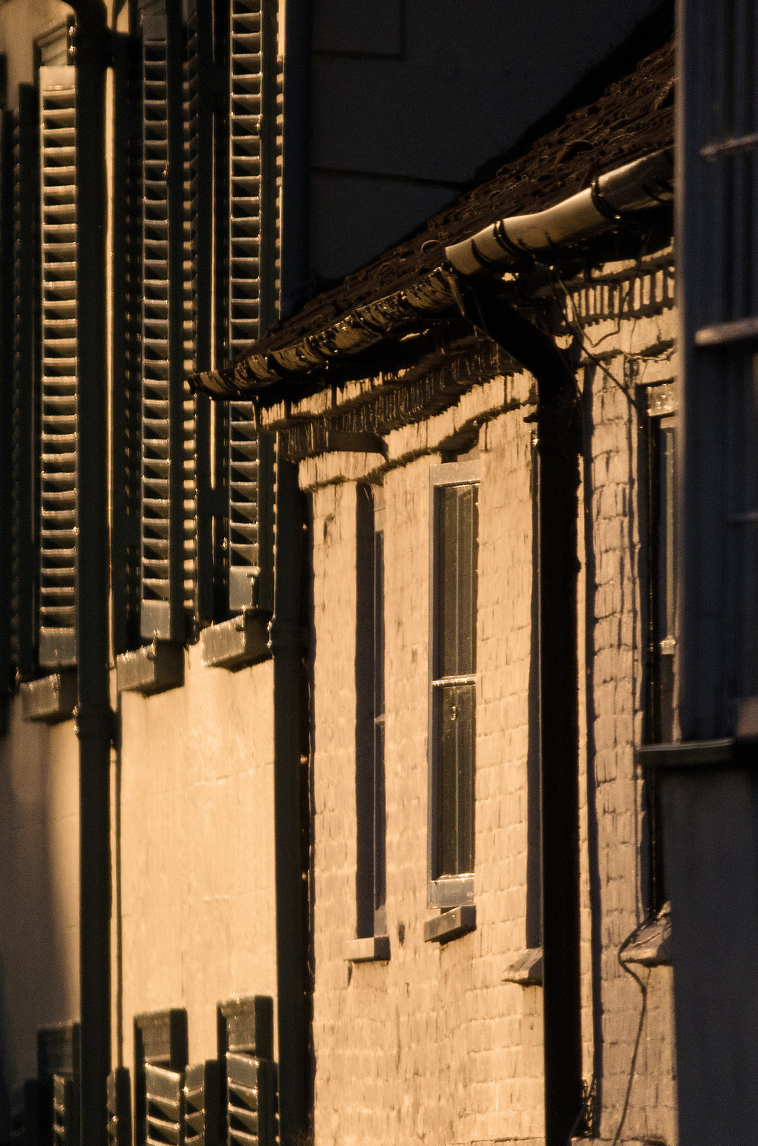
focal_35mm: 1099
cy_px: 530
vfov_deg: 1.9
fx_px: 34885
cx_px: 274
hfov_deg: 1.2
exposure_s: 1/2500
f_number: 8
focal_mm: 500
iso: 800
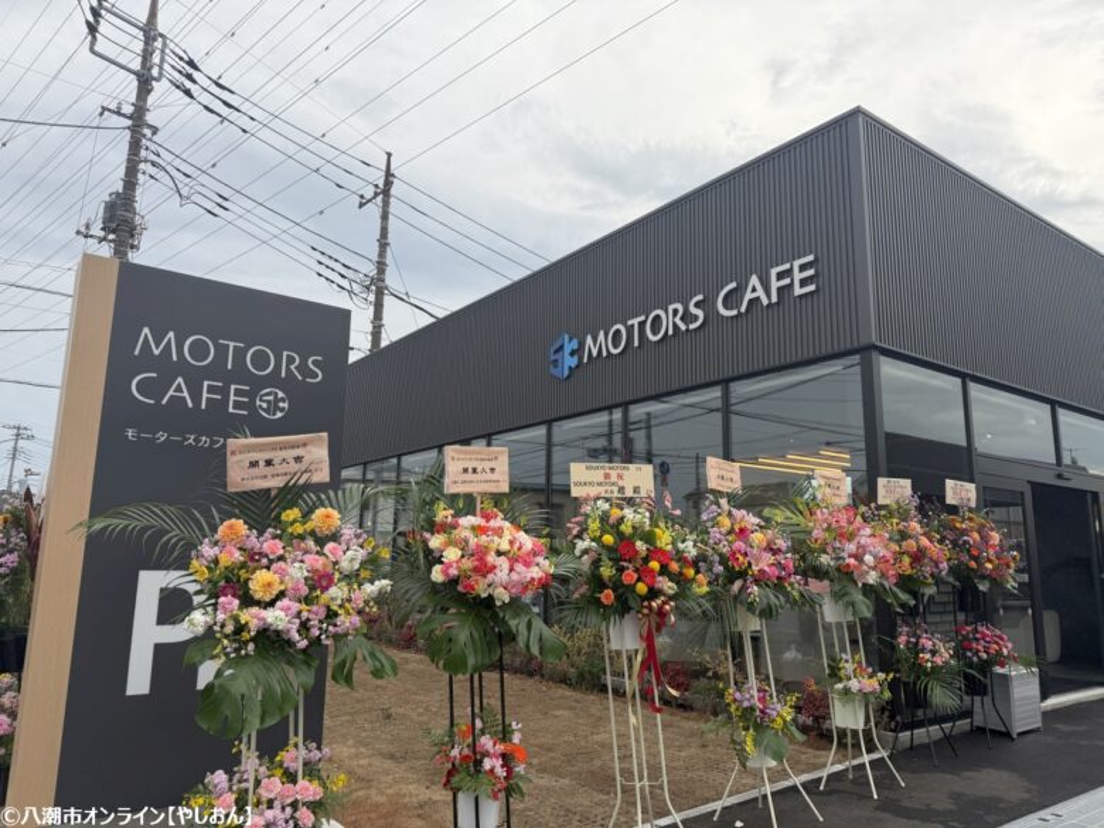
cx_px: 552
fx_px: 765
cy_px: 414
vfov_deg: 56.8
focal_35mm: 24
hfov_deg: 71.6
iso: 100
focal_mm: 6.76
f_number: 1.78
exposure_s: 1/2445
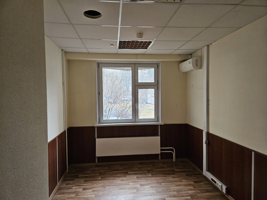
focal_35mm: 23
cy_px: 100
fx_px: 177
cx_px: 134
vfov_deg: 58.9
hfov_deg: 73.9
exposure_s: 1/100
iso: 640
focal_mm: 5.4
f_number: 1.8
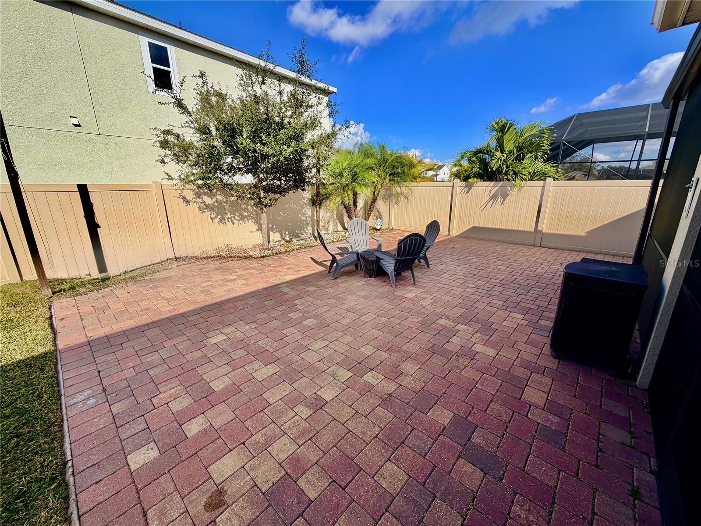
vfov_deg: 85.7
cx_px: 350
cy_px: 263
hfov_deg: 102.1
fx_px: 284
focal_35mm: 14
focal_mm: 2.22
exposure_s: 1/955
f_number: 2.2
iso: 20
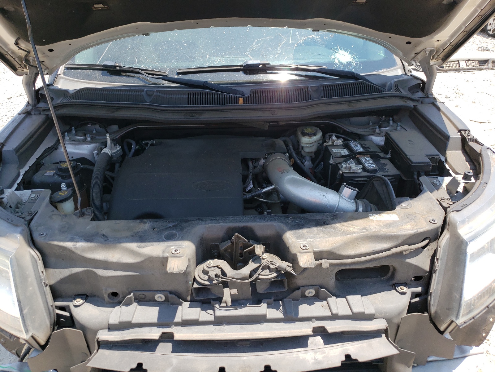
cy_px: 186
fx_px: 372
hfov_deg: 67.3
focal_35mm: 26
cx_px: 248
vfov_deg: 53.1
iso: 50
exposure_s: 1/1111
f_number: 1.5
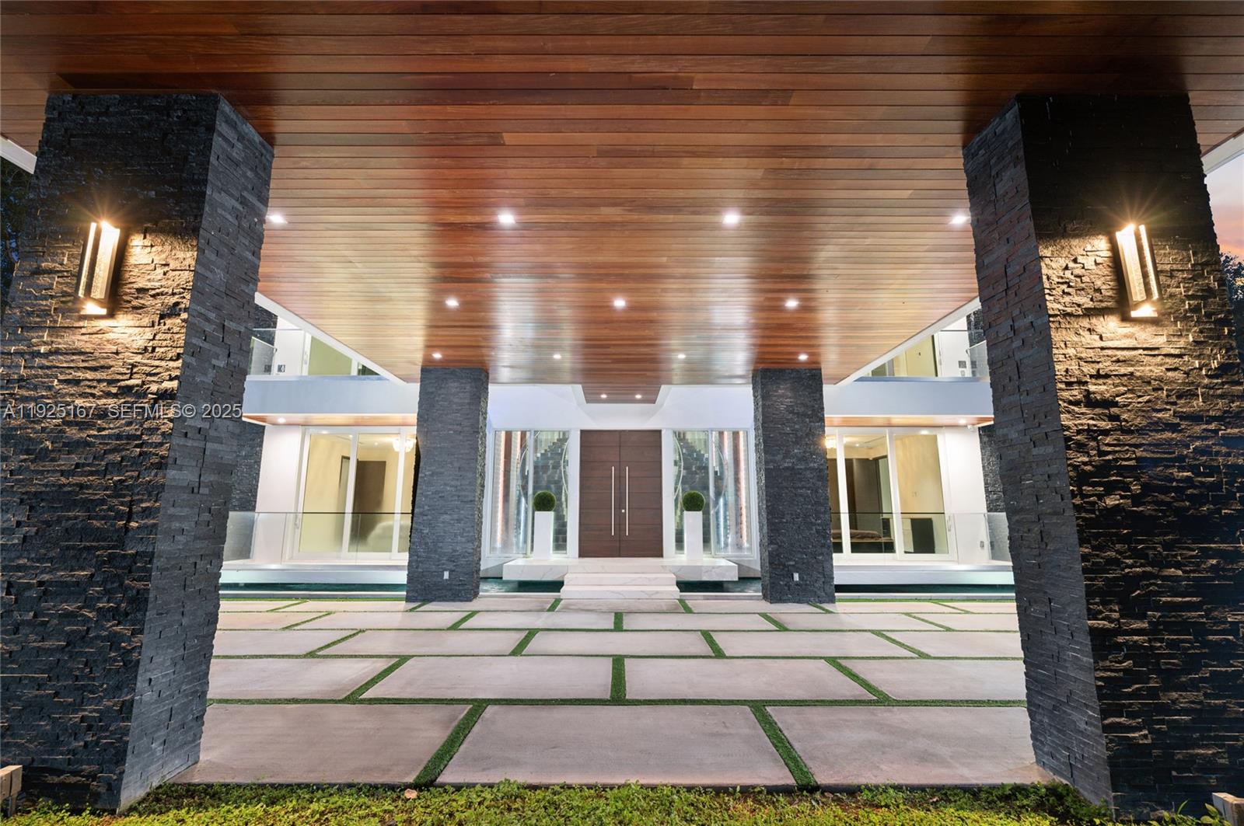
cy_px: 413
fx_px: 570
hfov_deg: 95.0
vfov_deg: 71.9
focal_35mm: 16
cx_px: 622
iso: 400
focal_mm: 16.5
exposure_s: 1/1.67
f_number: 5
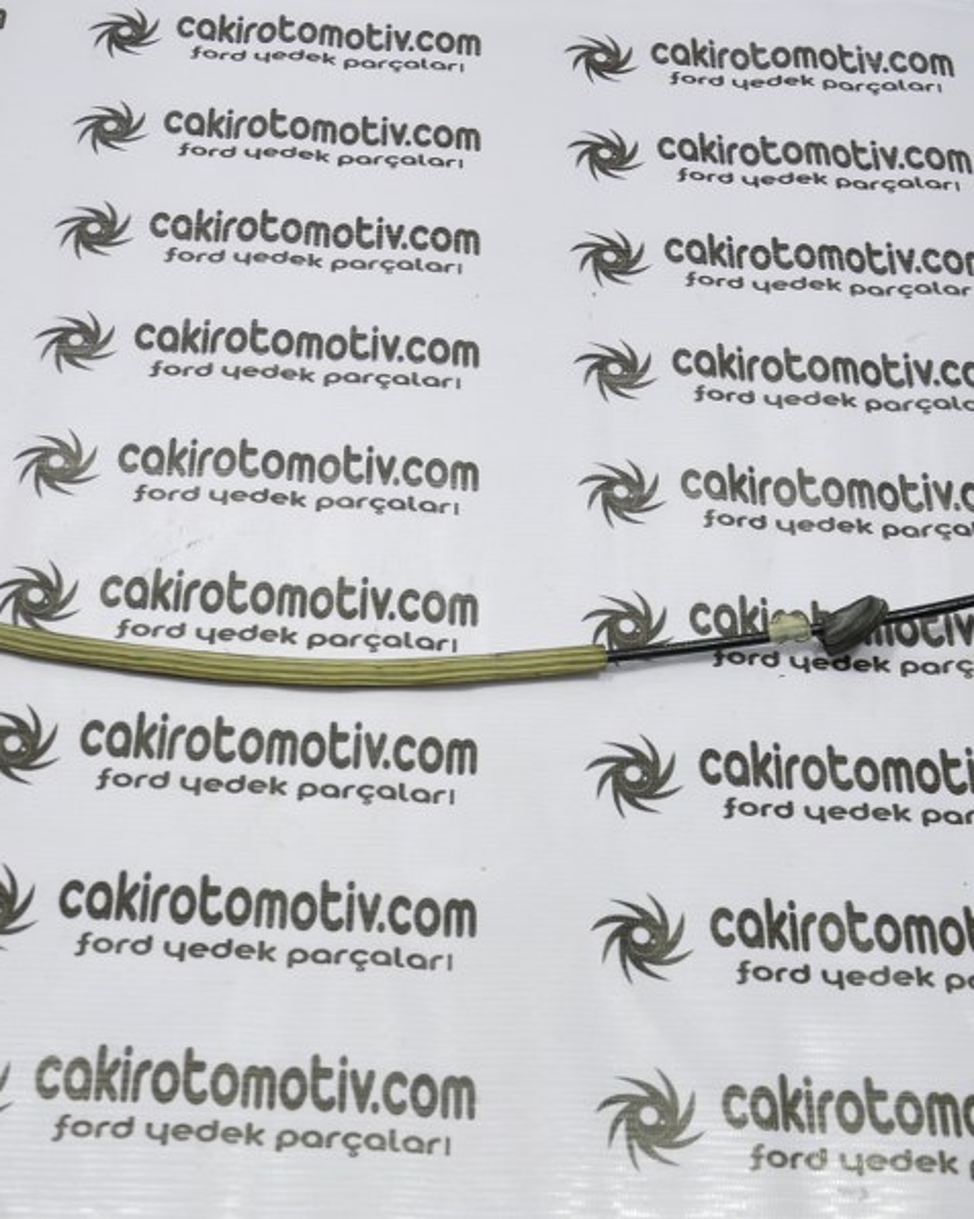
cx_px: 389
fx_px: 1840
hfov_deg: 29.6
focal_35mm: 51
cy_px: 610
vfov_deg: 36.7
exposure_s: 1/40
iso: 200
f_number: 4.5
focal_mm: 24
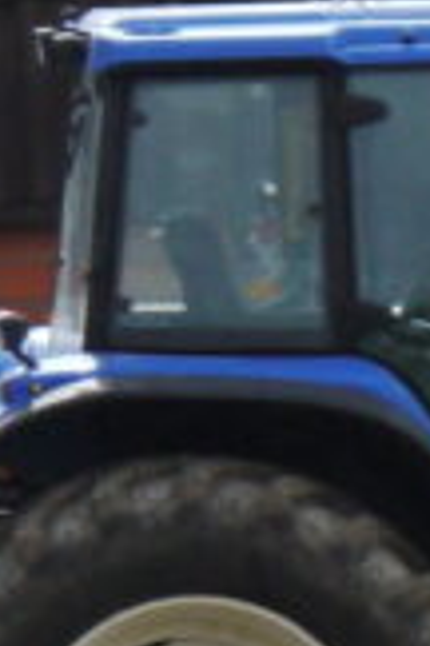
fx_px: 9907
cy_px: -12
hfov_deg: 2.5
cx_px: 155
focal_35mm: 553
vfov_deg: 3.7
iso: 400
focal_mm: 42
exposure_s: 1/1600
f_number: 5.6
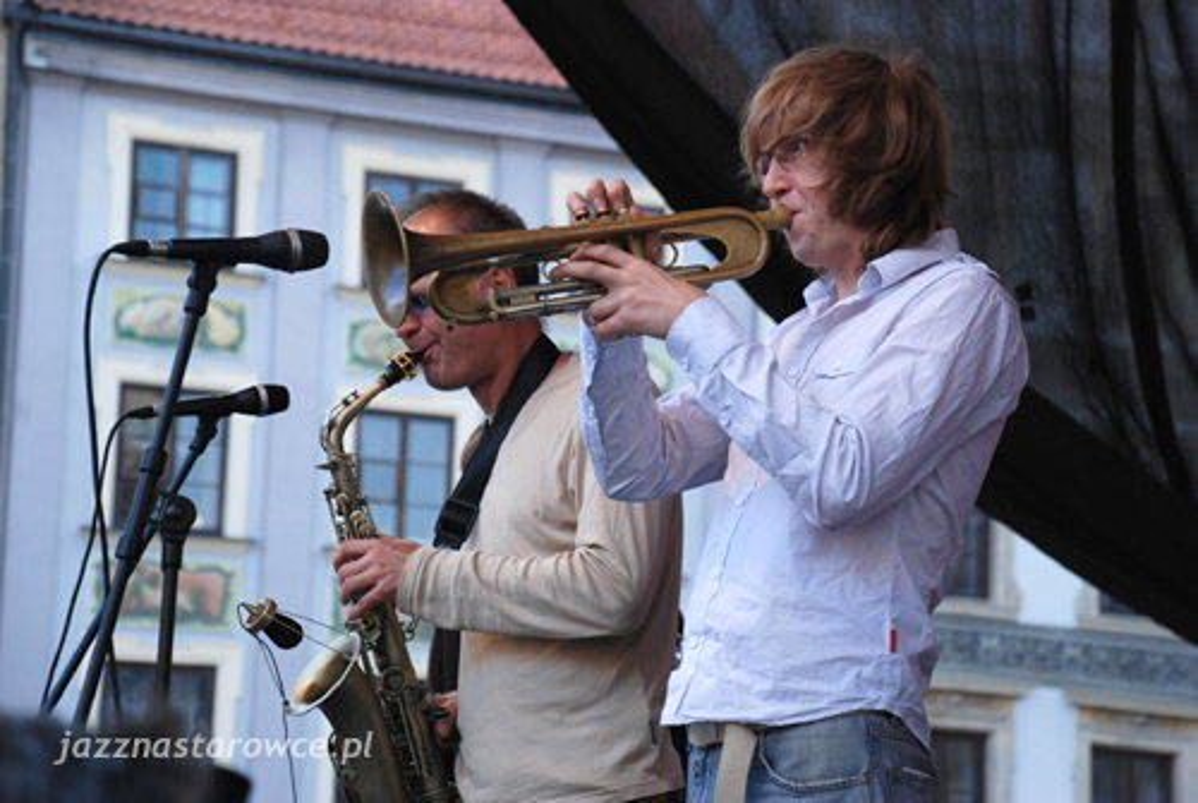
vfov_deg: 10.8
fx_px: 4249
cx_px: 599
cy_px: 402
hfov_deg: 16.0
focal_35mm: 128
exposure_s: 1/125
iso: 400
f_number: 5.6
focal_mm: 85
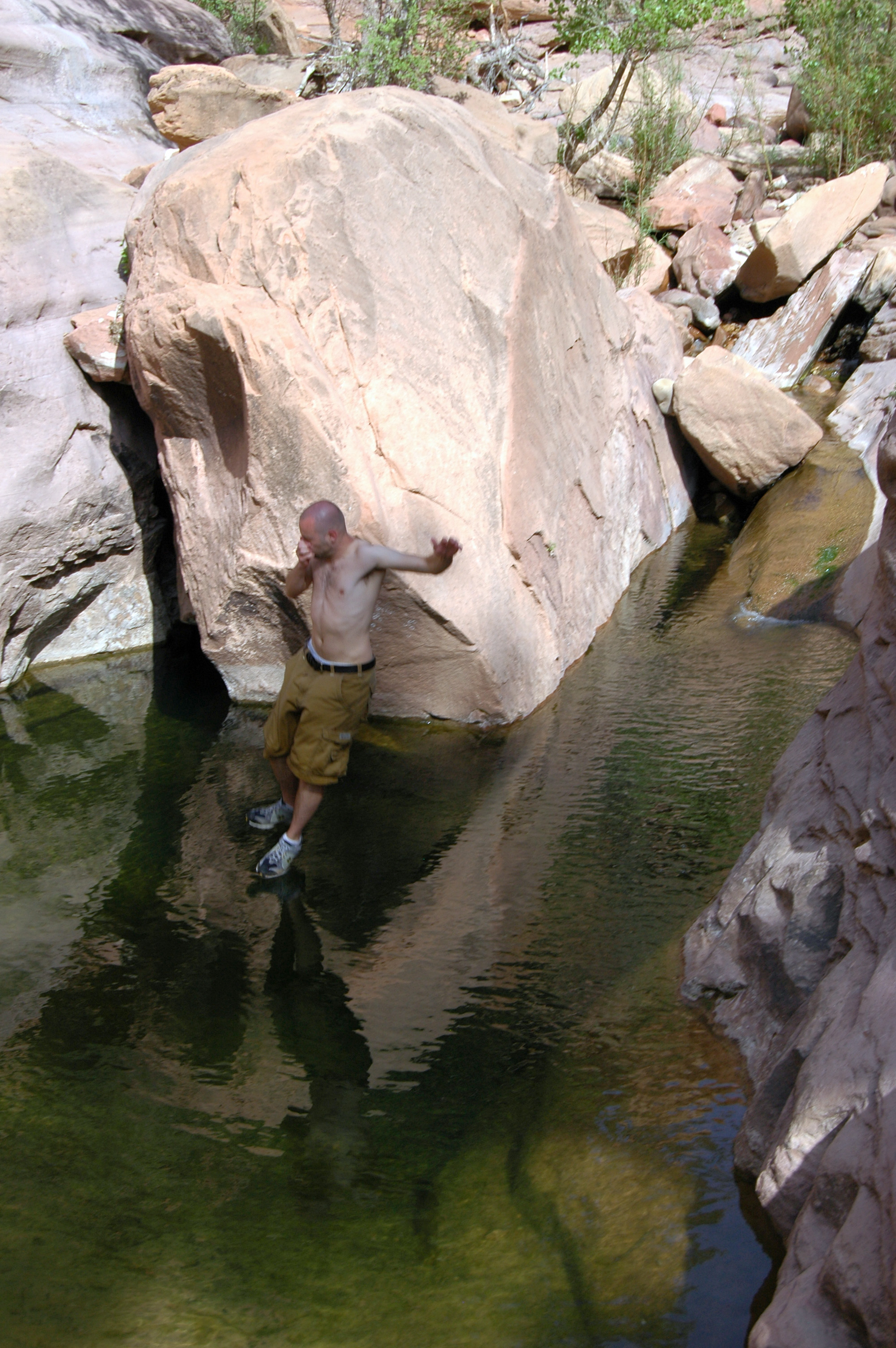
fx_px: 2132
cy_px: 674
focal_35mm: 57
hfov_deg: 23.7
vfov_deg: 35.1
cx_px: 448
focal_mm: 38
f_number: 9
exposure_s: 1/320
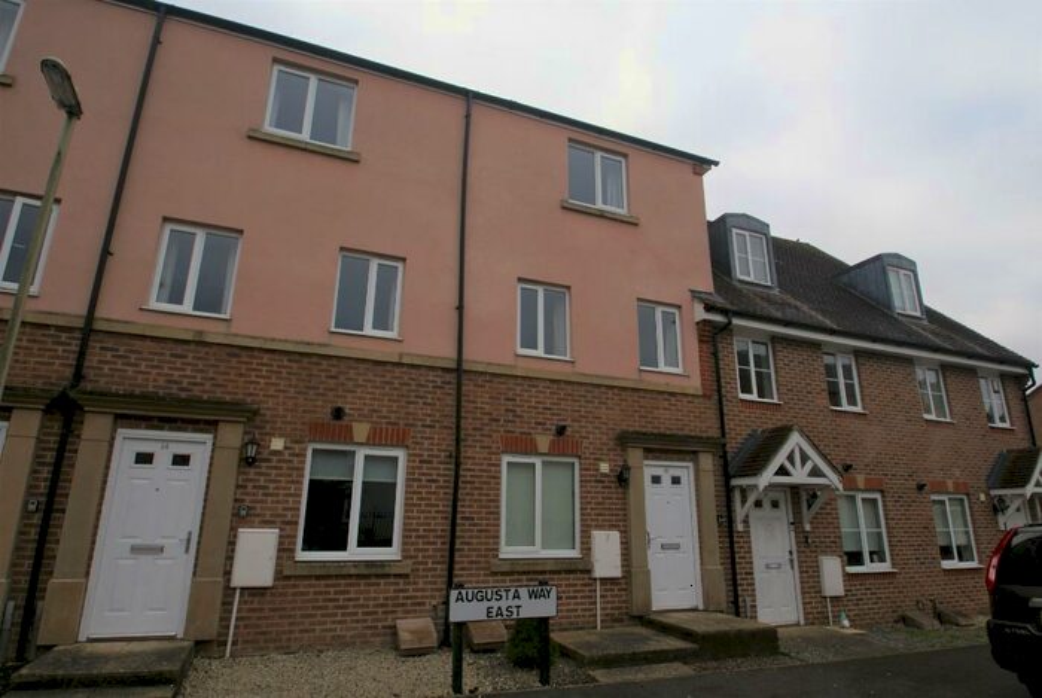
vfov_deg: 63.4
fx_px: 565
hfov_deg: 85.3
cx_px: 521
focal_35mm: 20
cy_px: 349
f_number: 10
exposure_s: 1/100
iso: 100
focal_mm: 13
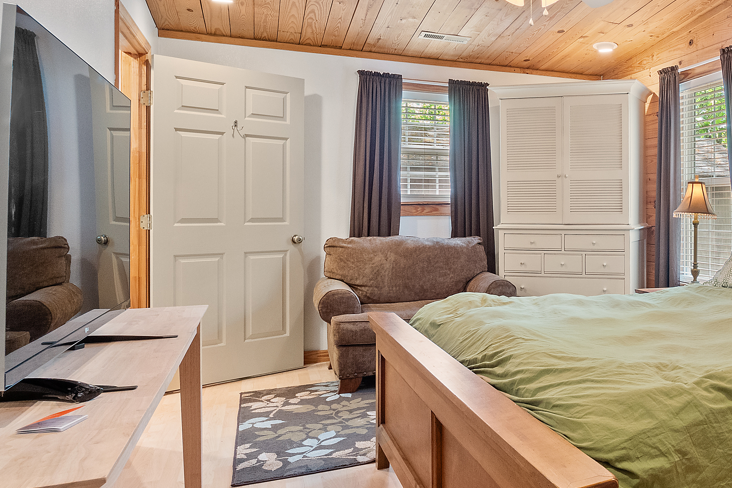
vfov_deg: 43.5
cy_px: 216
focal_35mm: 30
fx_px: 610
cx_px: 652
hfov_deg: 54.4
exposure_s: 1/4
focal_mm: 8
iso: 400
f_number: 5.6
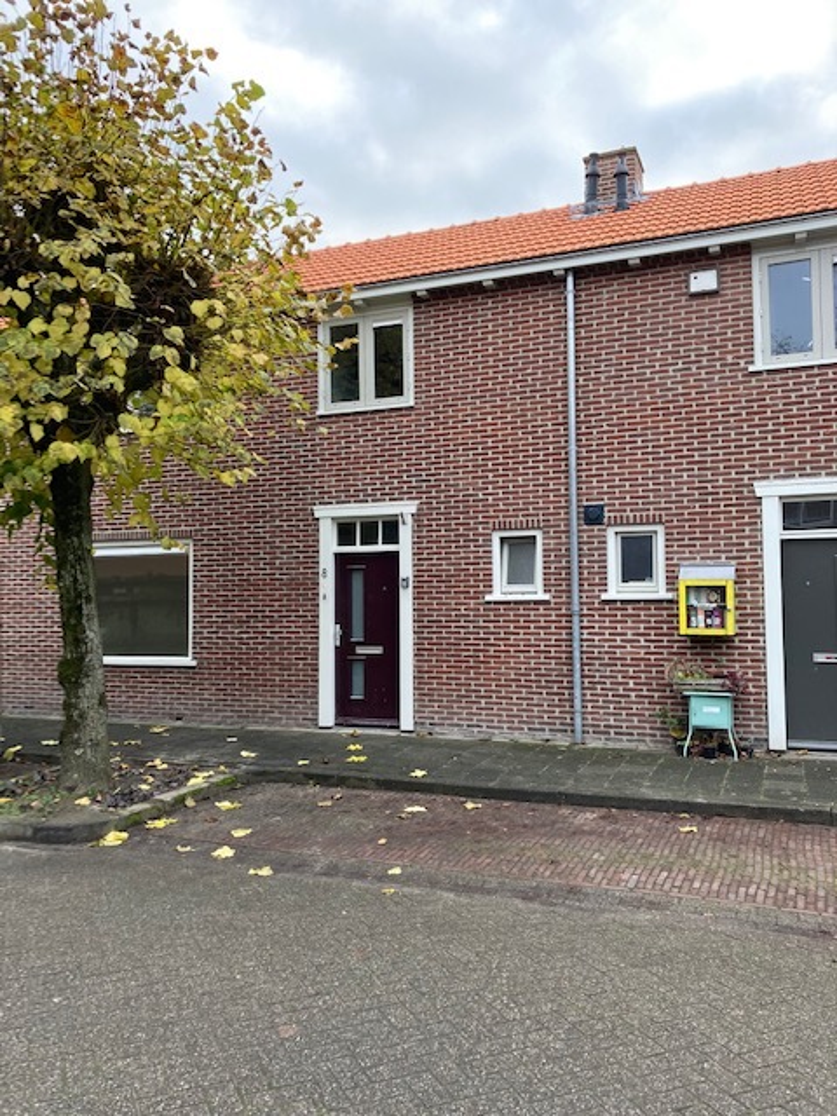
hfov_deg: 49.7
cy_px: 558
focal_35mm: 28
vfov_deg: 63.4
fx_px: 903
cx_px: 418
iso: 32
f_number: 1.8
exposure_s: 1/121
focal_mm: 3.99
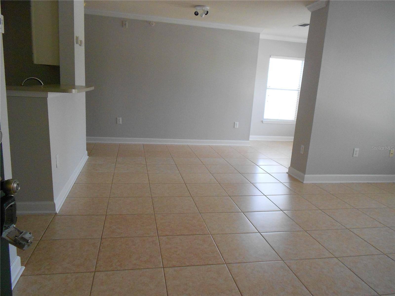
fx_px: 297
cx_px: 198
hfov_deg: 67.3
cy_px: 148
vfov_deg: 53.1
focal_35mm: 26
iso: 400
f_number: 3.2
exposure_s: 1/100
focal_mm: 4.6
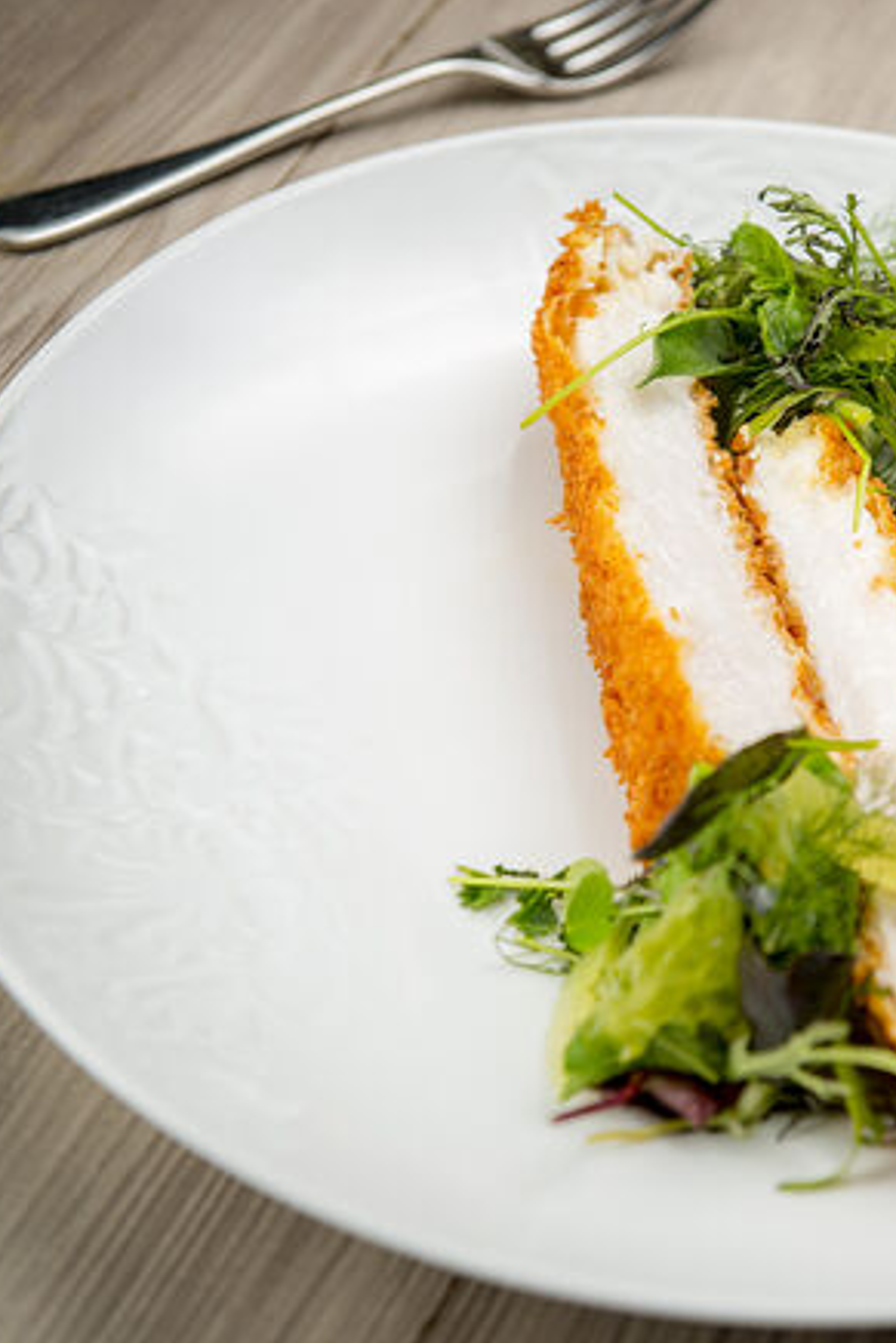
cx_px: 847
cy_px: 670
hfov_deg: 12.8
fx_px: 3954
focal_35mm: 106
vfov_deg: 19.3
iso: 200
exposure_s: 1/500
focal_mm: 70
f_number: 4.5
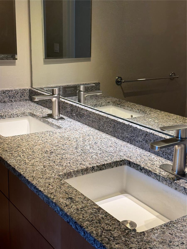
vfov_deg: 39.7
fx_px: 346
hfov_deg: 30.3
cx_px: 94
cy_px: 124
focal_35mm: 48
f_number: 1.78
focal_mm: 6.76
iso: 50
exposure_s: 1/60
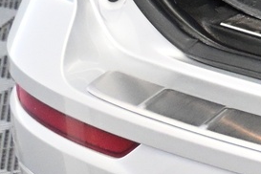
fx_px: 1453
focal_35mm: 200
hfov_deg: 8.8
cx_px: 728
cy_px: -223
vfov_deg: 6.6
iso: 3200
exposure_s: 1/100
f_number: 4
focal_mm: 22.5
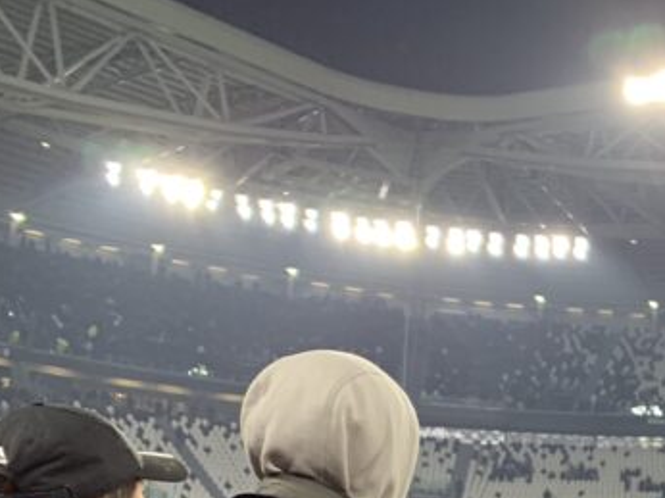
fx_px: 1478
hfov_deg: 21.6
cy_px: 608
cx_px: 973
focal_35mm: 77
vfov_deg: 18.1
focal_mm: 4.25
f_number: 1.8
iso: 80
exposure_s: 1/121
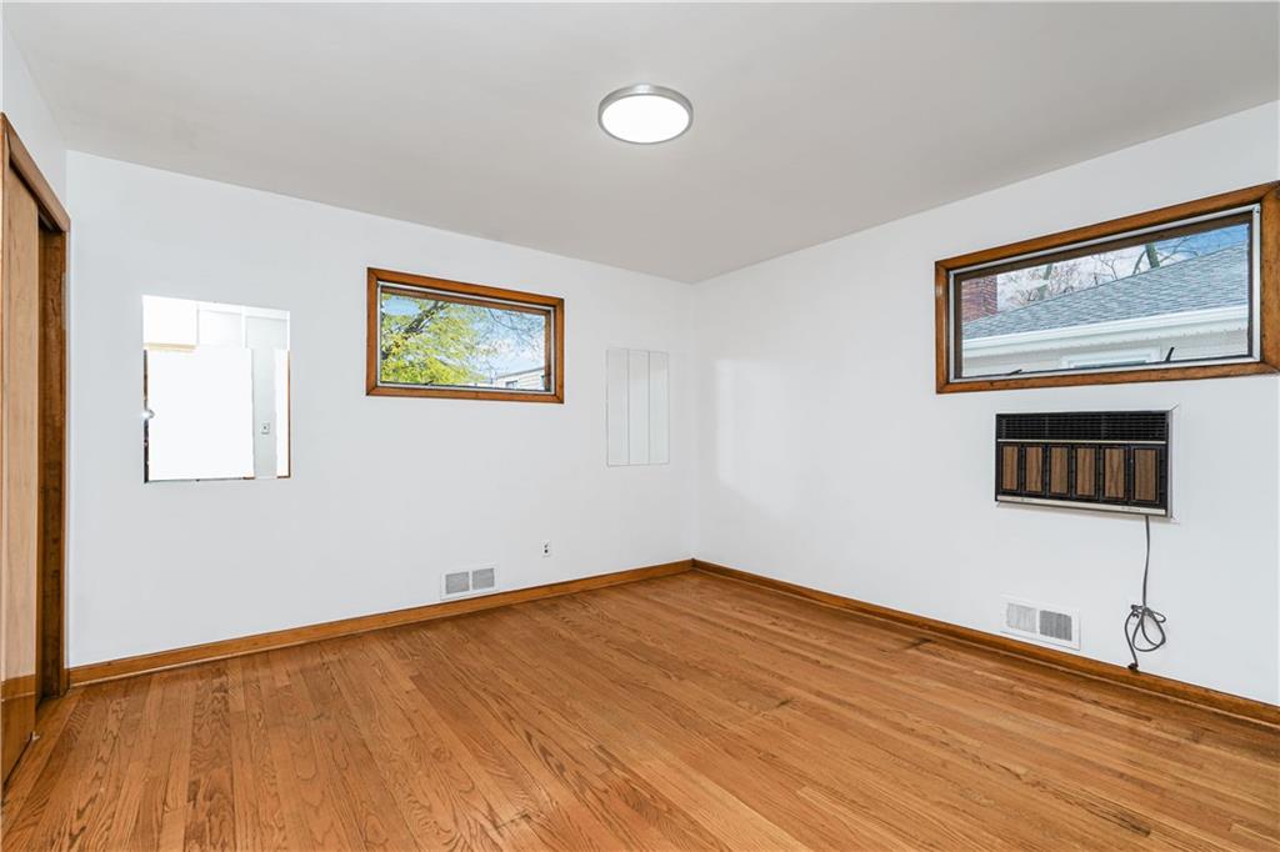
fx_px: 569
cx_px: 640
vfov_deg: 73.7
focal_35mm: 16
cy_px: 426
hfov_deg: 96.8
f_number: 5
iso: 50
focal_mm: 16
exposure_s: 1/50
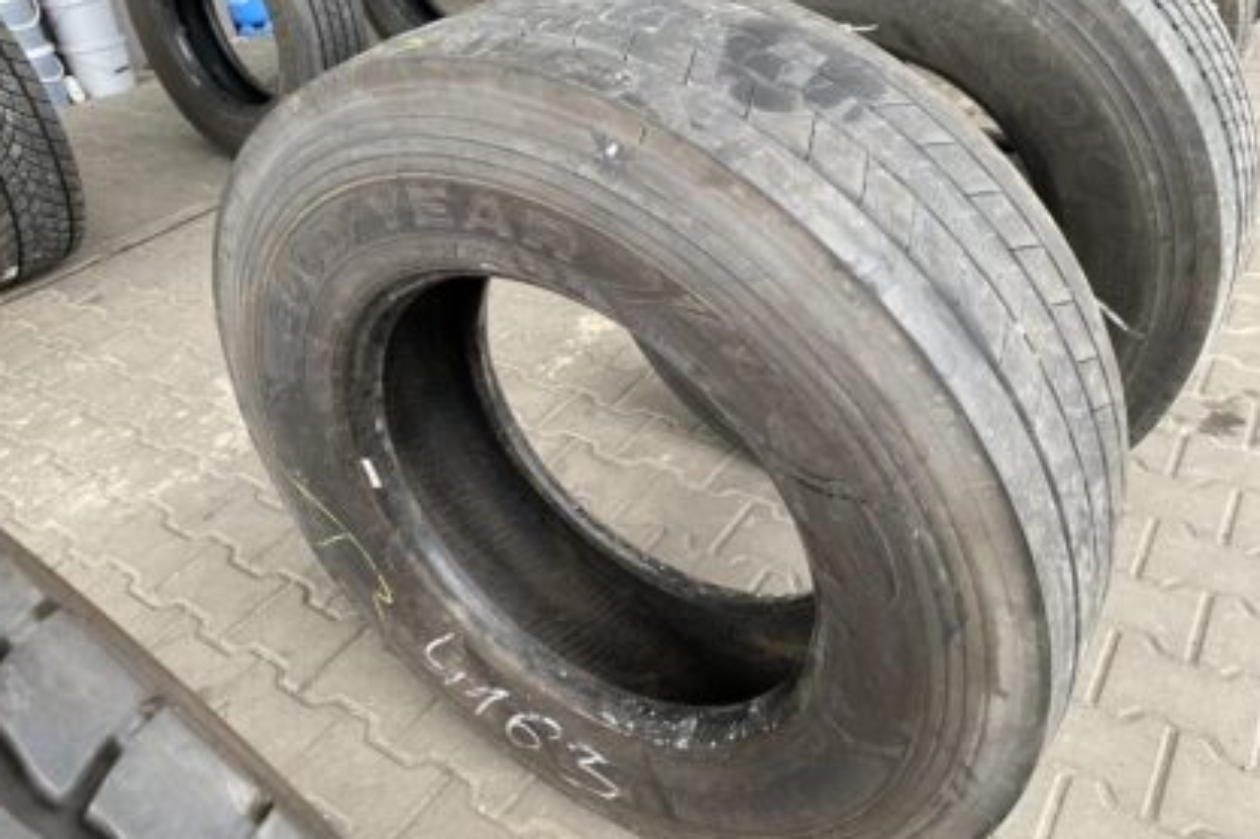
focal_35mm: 28
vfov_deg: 46.3
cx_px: 612
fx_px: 980
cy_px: 383
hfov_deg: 65.5
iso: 125
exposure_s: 1/121
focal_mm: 4.25
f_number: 1.8
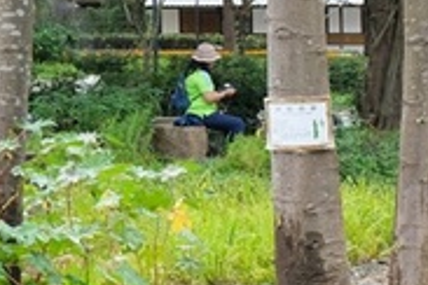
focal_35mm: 153
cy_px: -89
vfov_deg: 8.8
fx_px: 1819
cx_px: -370
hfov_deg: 12.2
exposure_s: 1/150
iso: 400
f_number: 6.4
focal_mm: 22.3
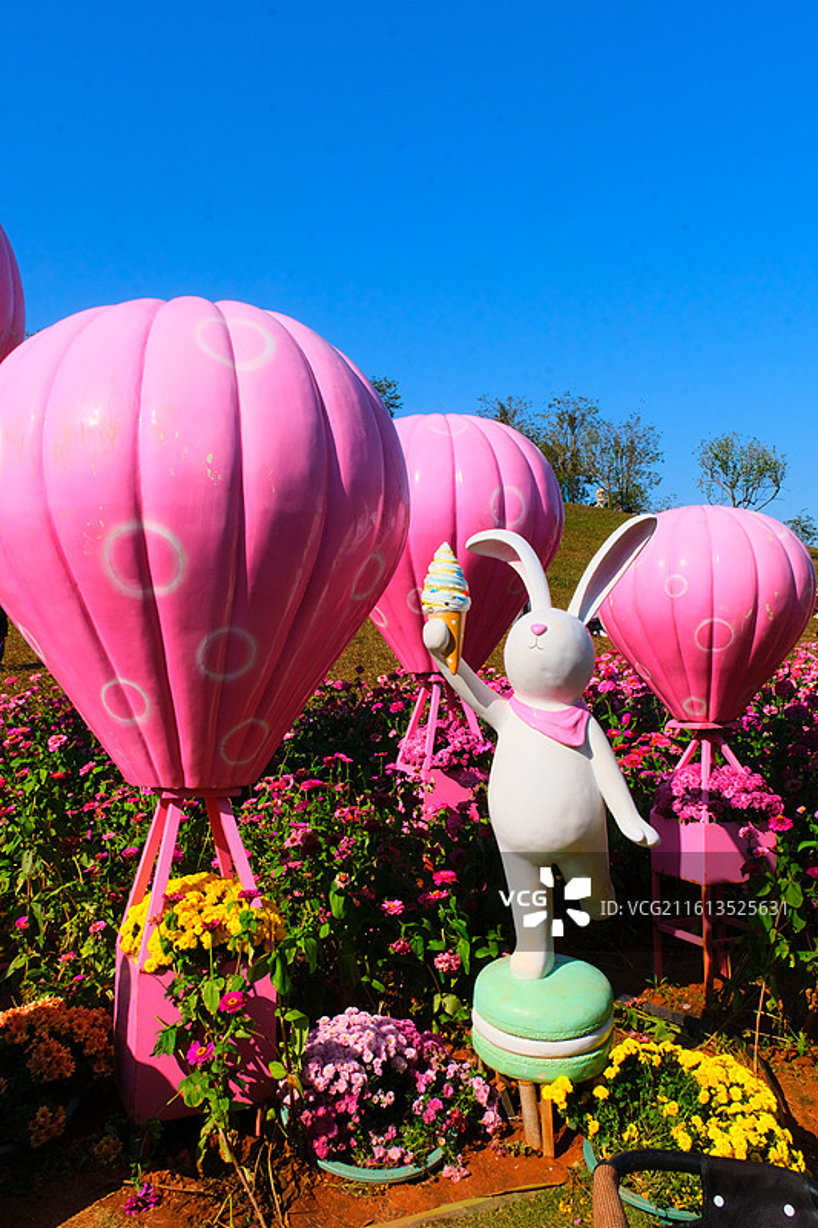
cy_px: 614
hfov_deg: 44.9
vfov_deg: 63.7
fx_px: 989
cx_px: 409
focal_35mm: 29
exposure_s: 1/200
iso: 640
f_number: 22
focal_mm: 19.6
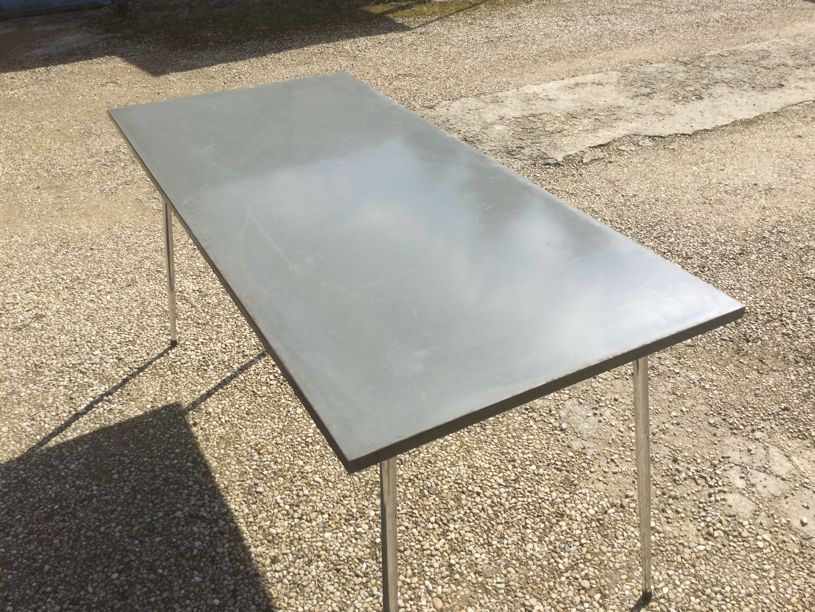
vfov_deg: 44.2
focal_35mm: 32
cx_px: 405
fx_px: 753
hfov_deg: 56.8
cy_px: 302
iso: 25
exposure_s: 1/1359
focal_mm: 3.3
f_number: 2.4
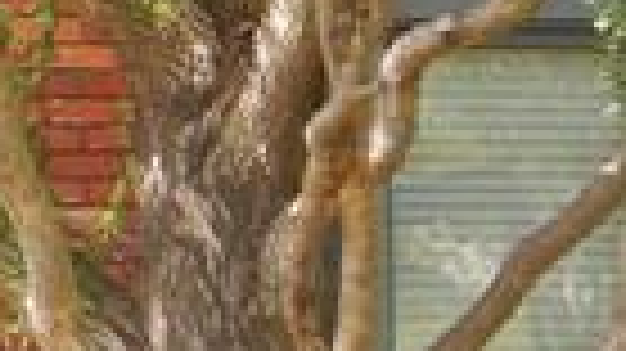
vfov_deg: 6.3
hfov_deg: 9.6
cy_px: 45
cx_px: -1027
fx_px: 3185
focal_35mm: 192
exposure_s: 1/320
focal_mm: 4.3
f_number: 2.8
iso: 125
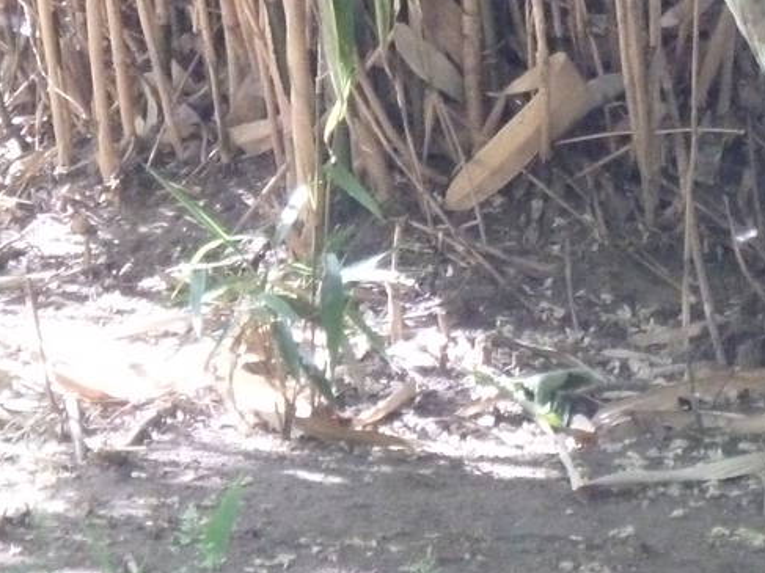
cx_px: 800
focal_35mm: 519
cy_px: 25
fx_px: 11467
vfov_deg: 2.9
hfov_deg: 3.8
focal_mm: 25.9
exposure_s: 1/100
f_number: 4.5
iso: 800
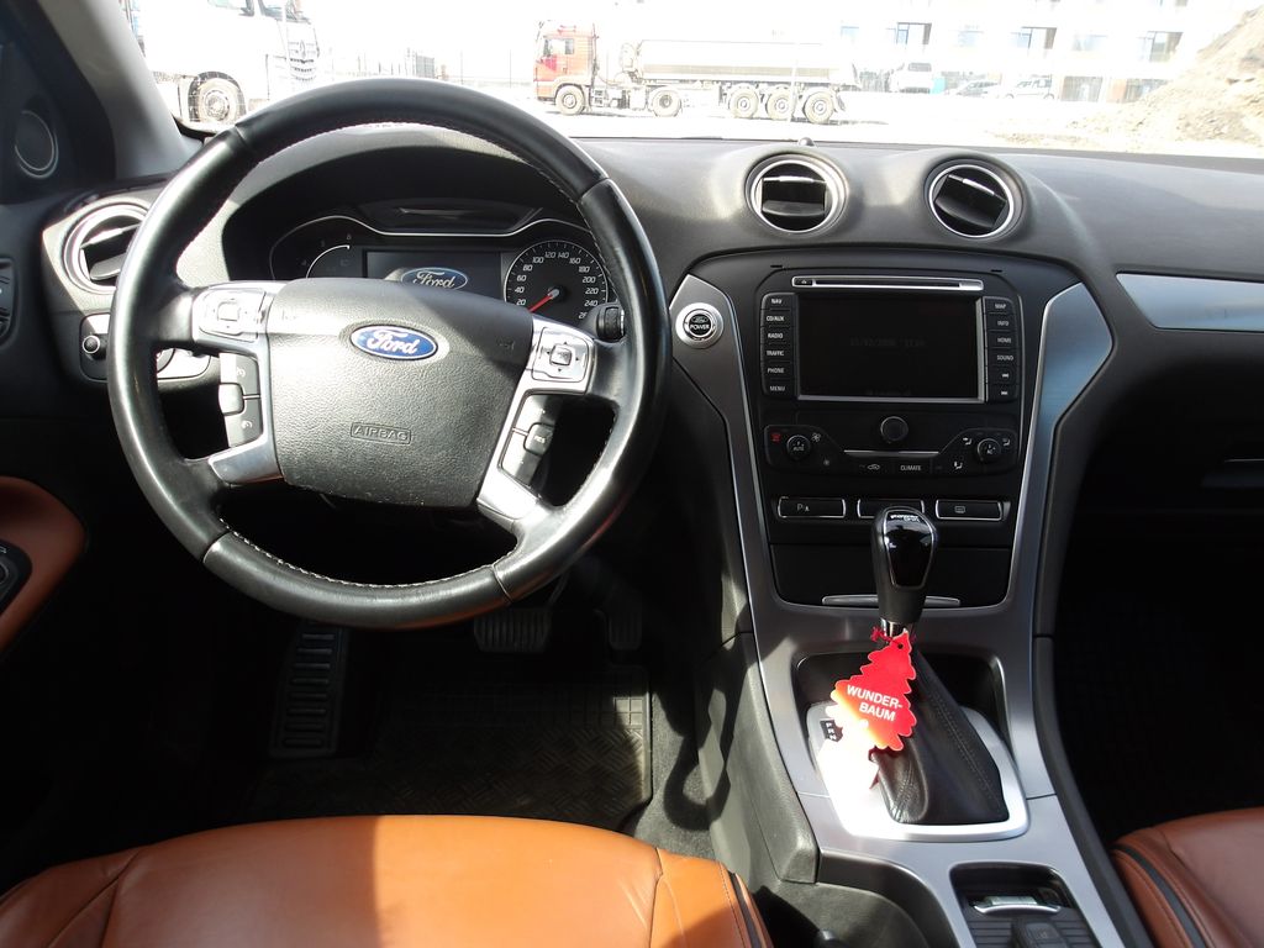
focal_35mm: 27
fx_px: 986
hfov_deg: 65.3
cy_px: 474
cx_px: 632
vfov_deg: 51.4
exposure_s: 1/100
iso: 100
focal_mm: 4.9
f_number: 3
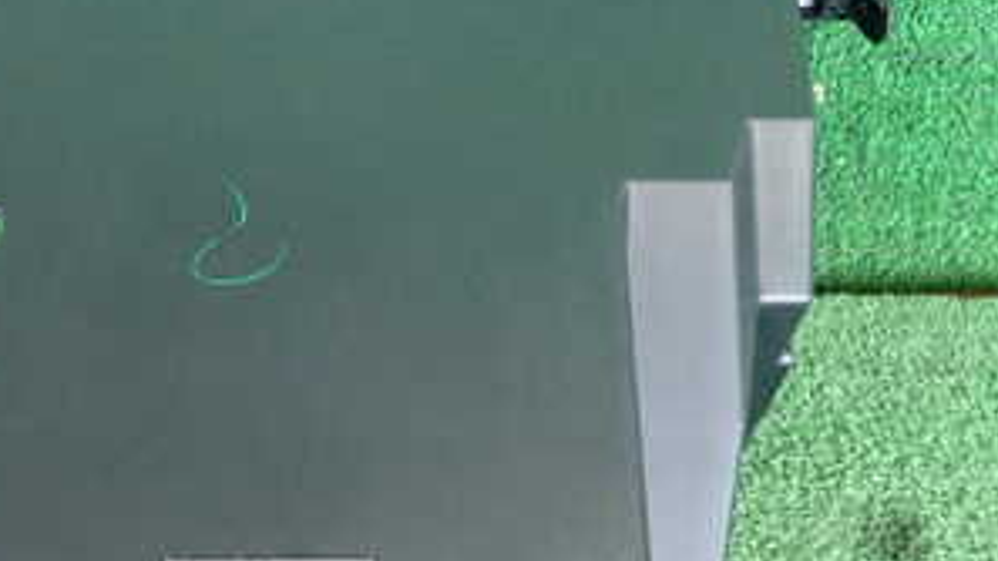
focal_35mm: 55
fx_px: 1455
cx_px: 262
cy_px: 306
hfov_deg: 37.0
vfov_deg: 21.8
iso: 800
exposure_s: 1/125
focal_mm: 4.5
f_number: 2
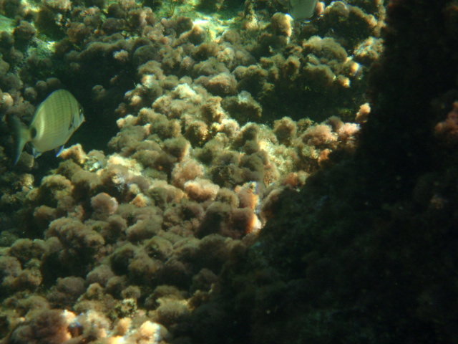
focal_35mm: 102
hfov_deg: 19.3
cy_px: 172
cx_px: 229
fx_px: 1350
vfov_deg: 14.5
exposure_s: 1/160
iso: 100
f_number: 5.1
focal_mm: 18.2
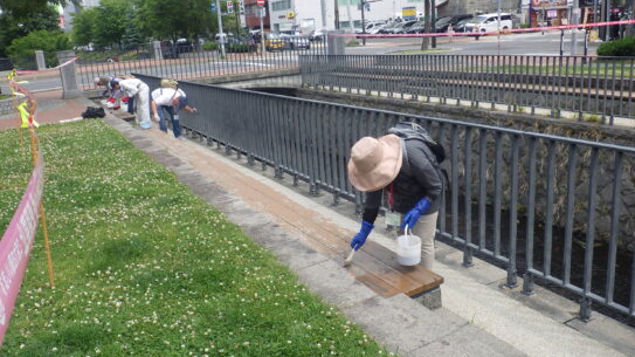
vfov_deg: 36.6
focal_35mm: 32
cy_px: 182
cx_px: 314
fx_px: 539
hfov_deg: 61.0
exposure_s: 1/500
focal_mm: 5
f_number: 4.2
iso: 125
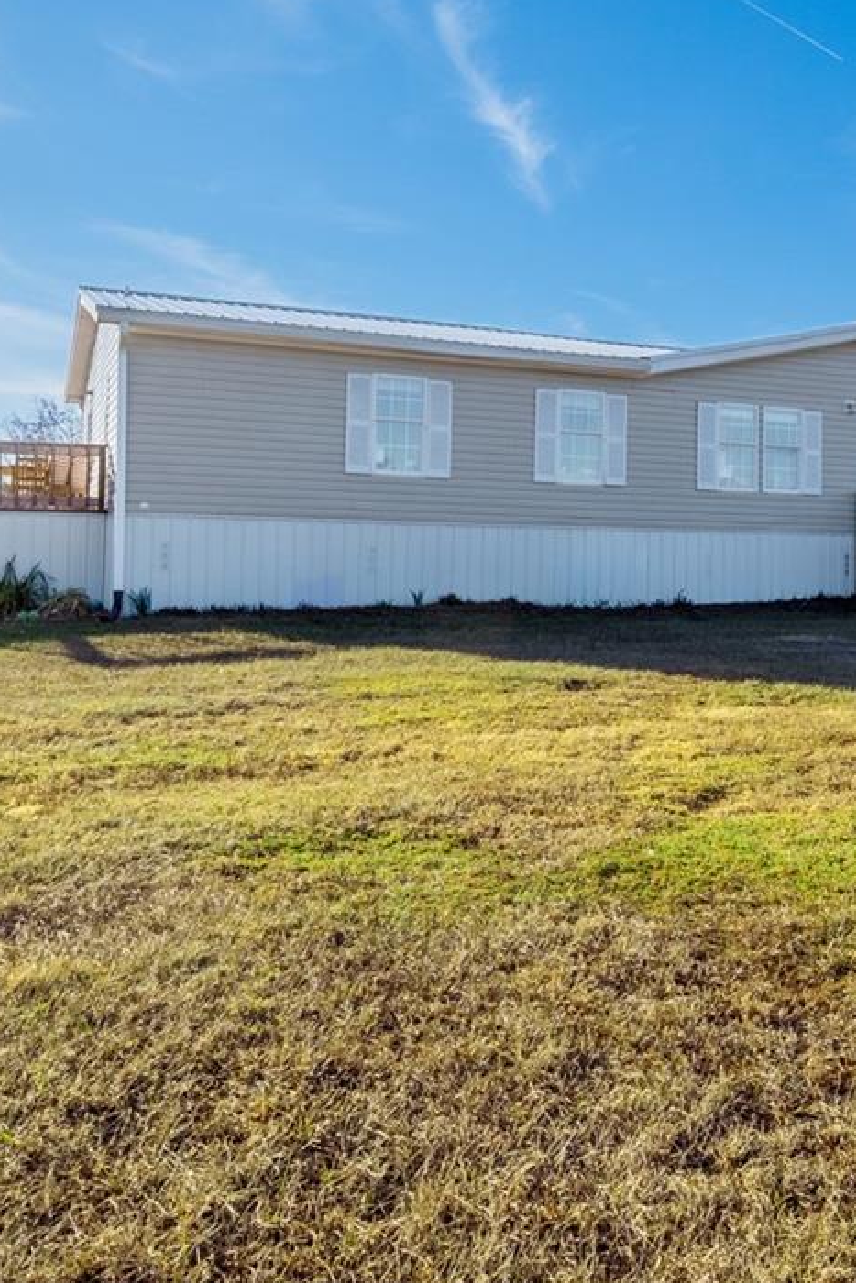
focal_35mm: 32
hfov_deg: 40.9
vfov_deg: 58.3
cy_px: 521
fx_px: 1141
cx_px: 519
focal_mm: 14
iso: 400
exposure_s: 1/4000
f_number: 9
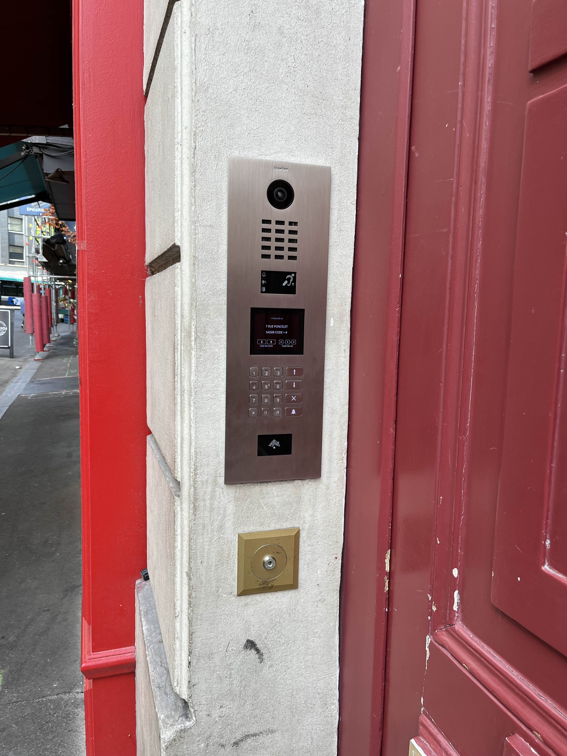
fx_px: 568
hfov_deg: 53.1
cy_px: 378
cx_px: 284
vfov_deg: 67.3
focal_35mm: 26
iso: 50
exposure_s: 1/425
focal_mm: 5.1
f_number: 1.6
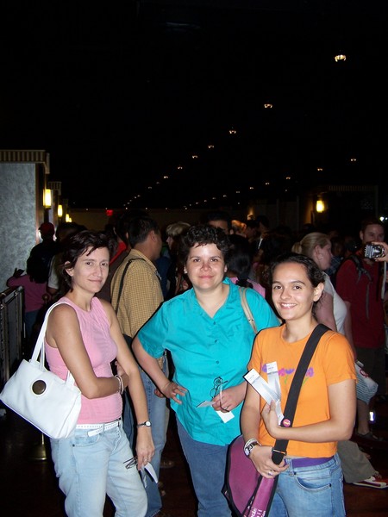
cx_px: 194
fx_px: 568
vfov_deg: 49.0
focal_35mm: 38
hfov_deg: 37.7
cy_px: 258
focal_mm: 6.3
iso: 140
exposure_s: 1/60
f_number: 2.8
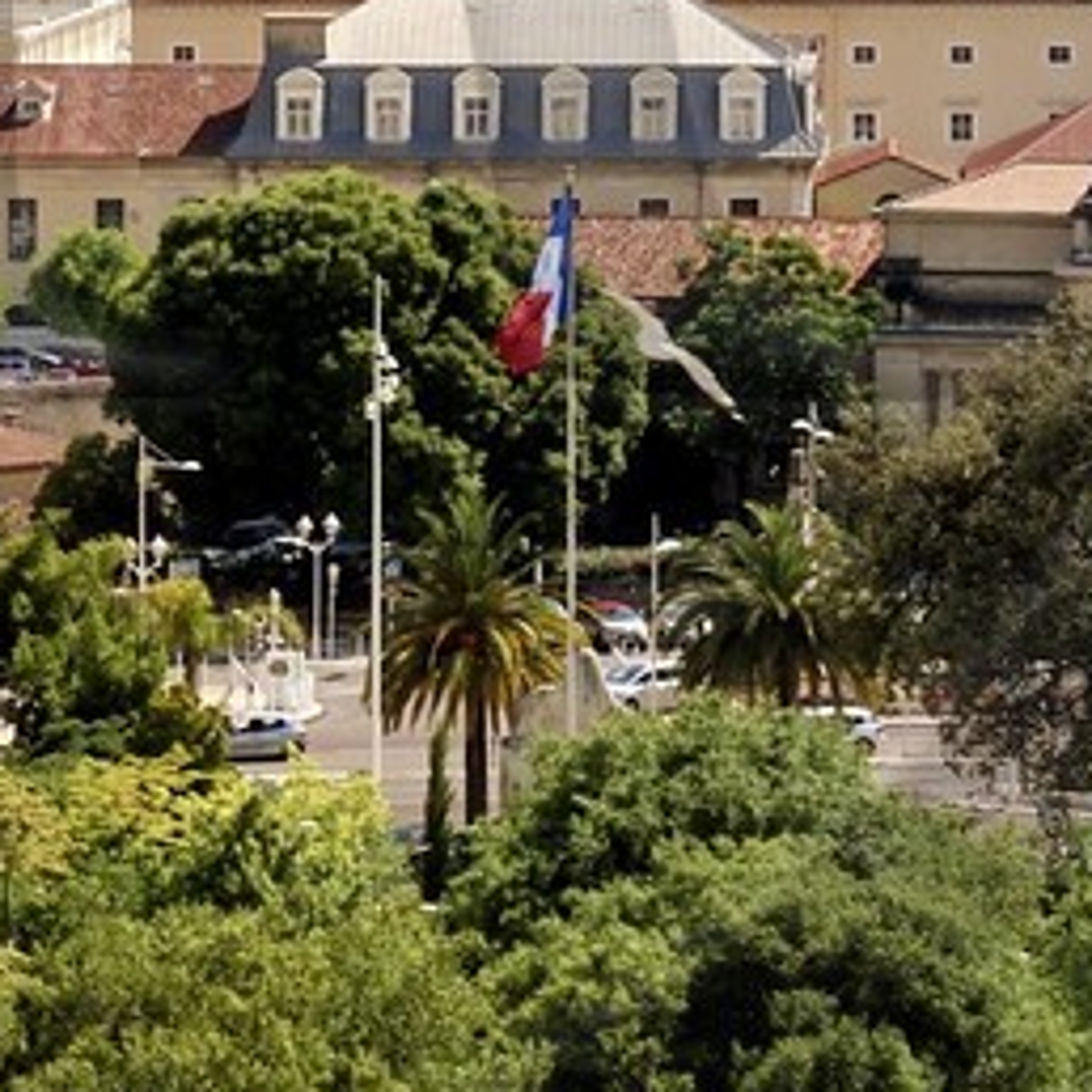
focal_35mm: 200
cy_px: -290
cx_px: -271
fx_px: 7138
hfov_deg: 8.6
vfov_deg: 8.6
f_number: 16
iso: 200
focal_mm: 38
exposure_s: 1/250
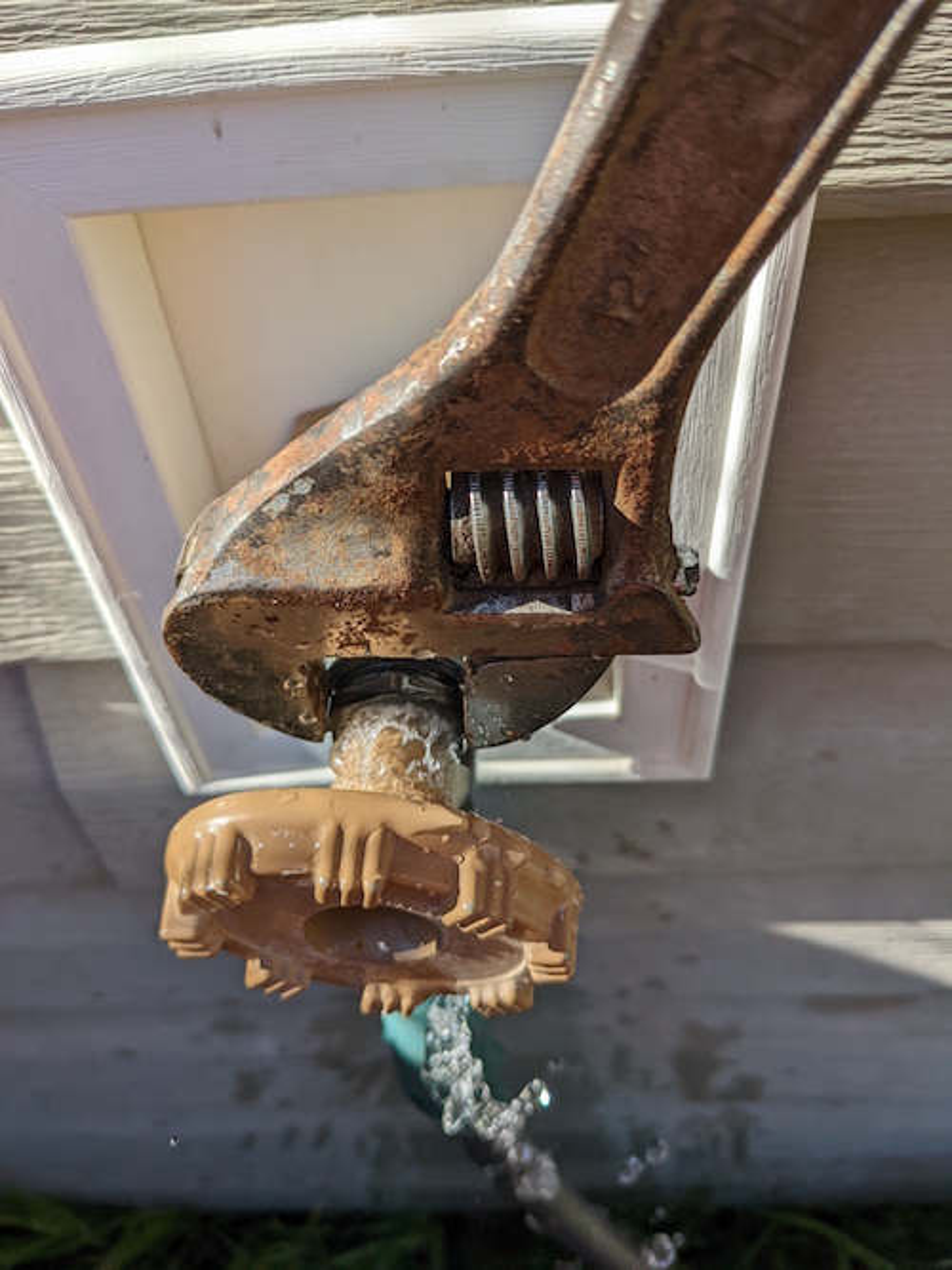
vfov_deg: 65.3
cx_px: 476
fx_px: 990
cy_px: 635
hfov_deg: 51.3
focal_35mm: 27
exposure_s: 1/2128
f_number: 1.73
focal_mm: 4.38
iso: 47
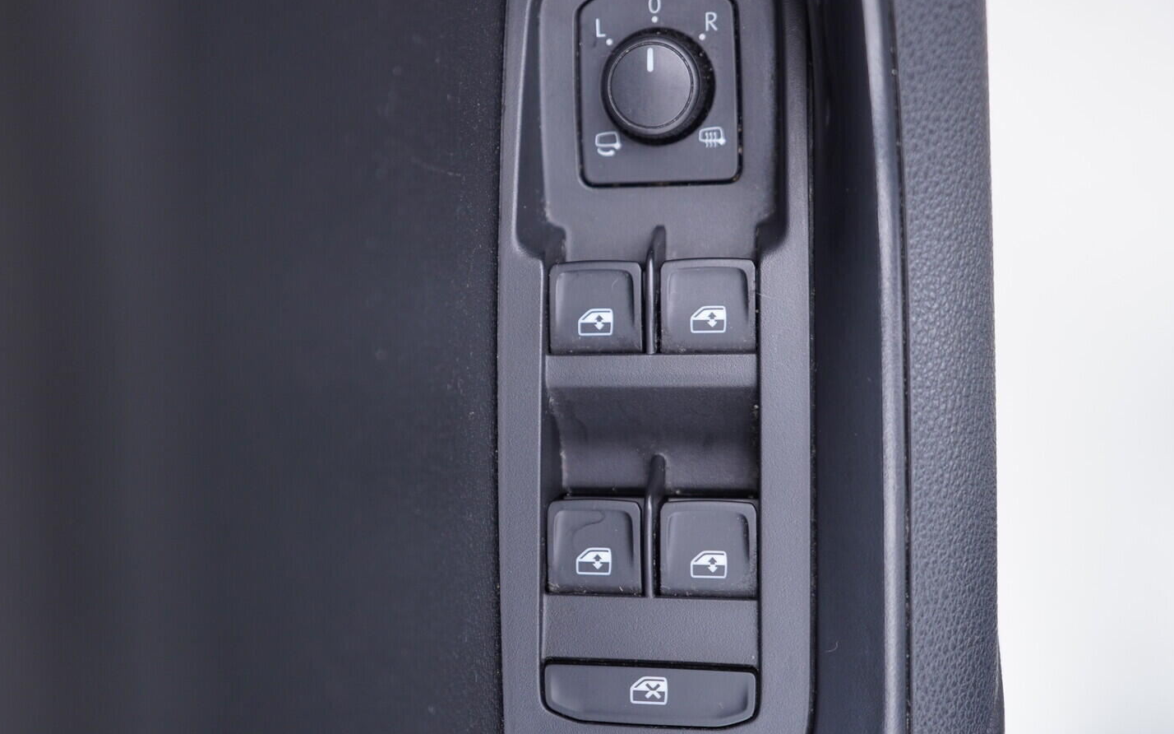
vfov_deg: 34.4
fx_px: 1184
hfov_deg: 52.8
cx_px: 585
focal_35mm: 37
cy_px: 353
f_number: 2.8
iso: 320
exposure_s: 1/40
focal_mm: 24
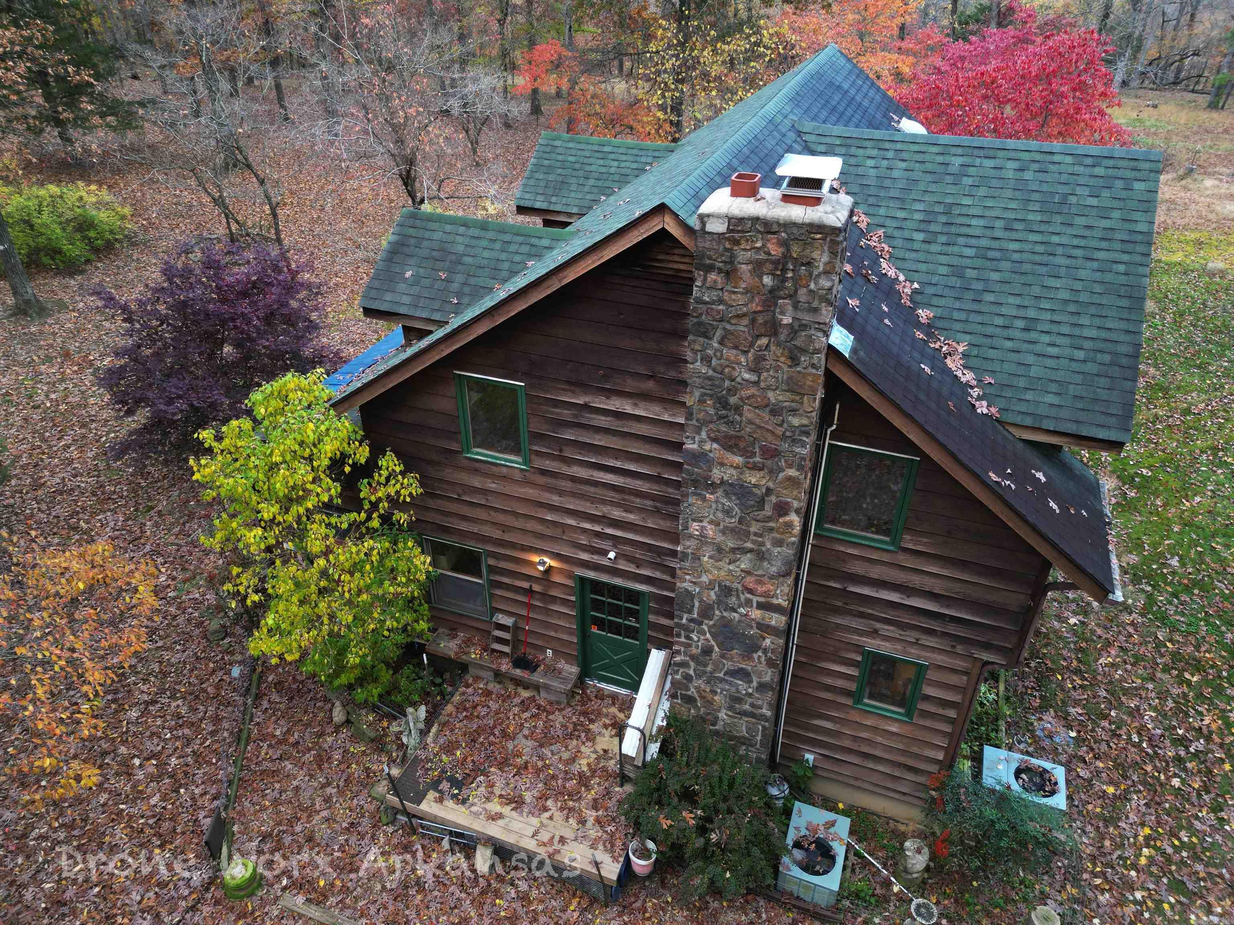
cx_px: 617
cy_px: 462
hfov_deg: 71.6
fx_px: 856
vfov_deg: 56.8
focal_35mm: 24
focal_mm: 6.72
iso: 100
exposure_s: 1/25
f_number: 1.7
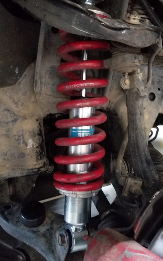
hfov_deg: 34.4
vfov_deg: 52.7
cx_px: 92
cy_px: 120
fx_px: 263
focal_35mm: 37
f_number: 1.7
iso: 800
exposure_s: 1/10
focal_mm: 4.25
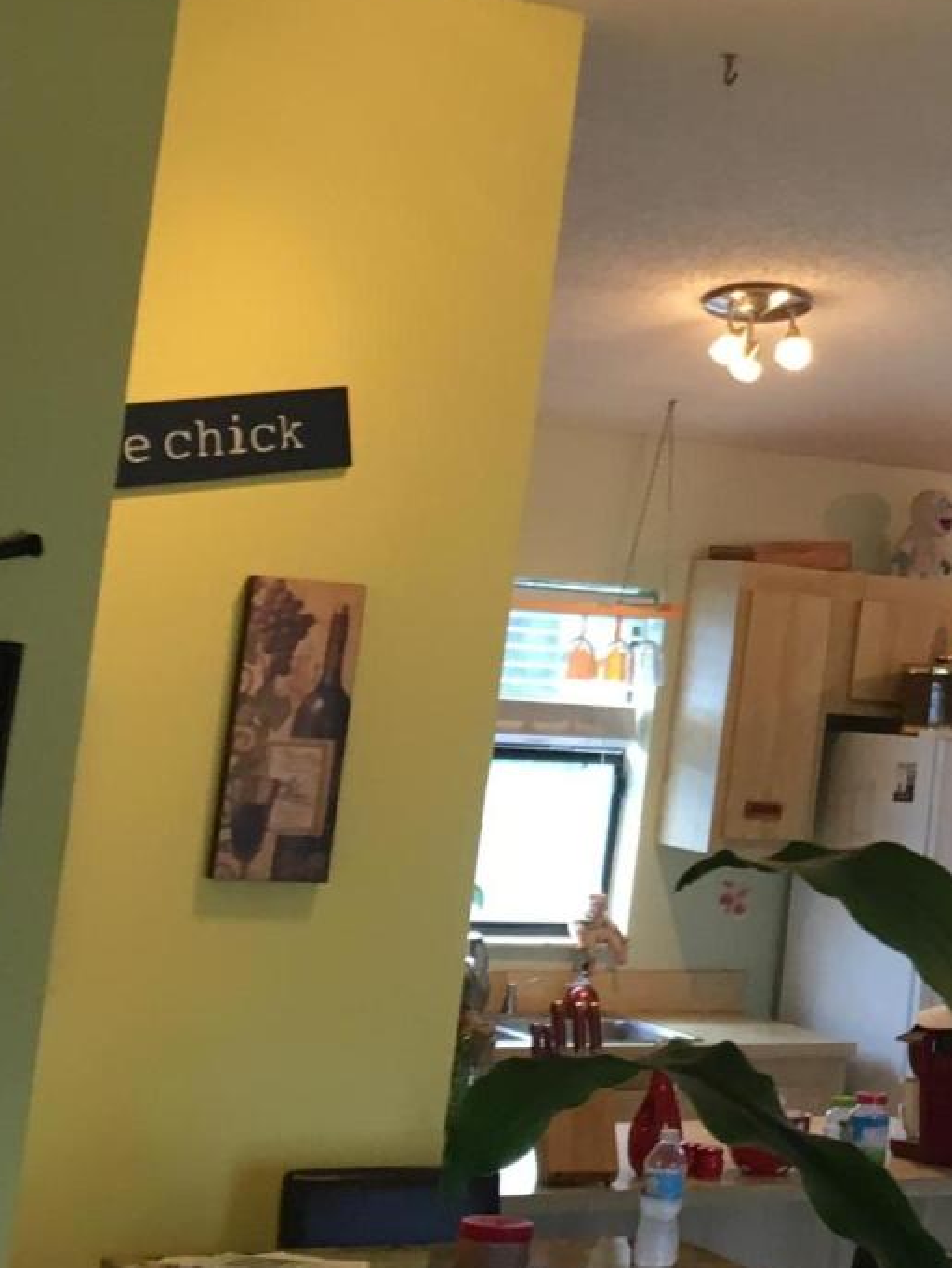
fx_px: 3115
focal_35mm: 85
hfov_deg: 16.4
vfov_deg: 22.6
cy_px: 225
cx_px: 1259
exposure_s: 1/30
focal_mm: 4.15
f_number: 2.2
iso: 64
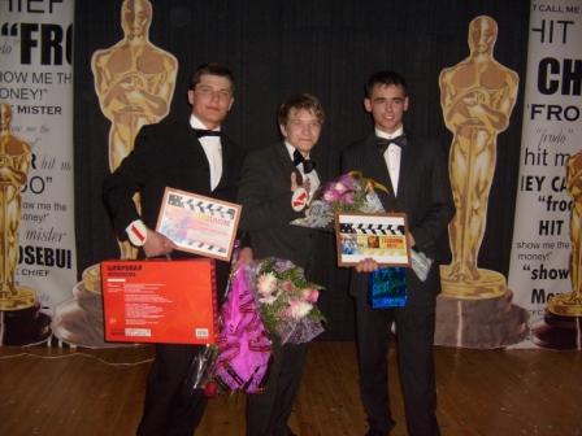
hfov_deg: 52.6
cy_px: 218
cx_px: 291
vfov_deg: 40.7
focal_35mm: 35
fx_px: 588
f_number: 2.8
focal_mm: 5.8
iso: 120
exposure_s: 1/45
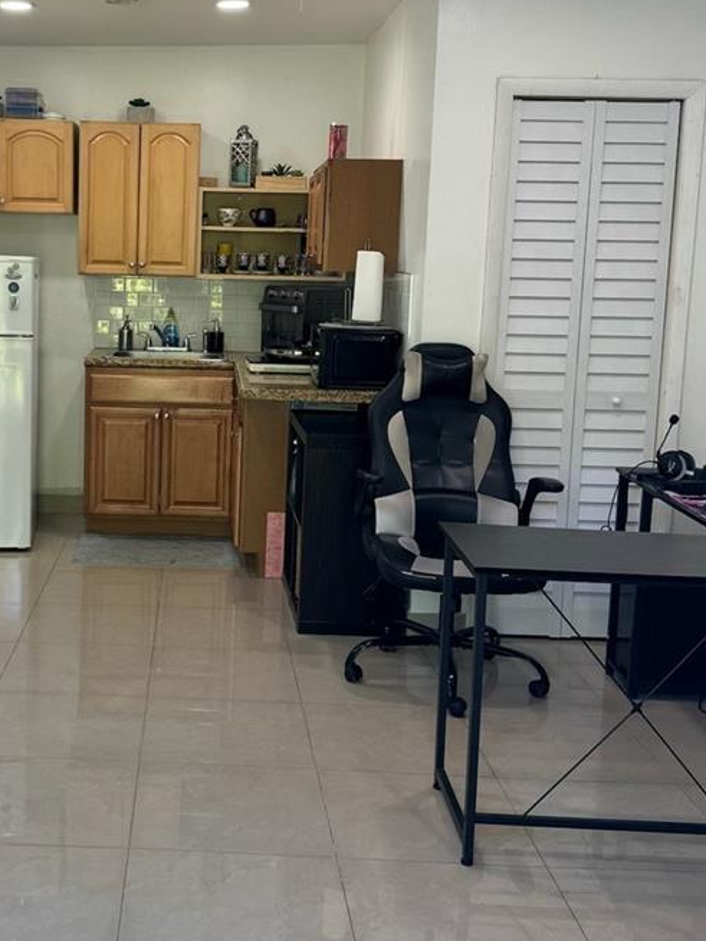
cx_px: 181
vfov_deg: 42.9
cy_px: 411
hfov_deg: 32.3
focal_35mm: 44
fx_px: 1197
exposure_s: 1/120
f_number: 1.78
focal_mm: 6.76
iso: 80
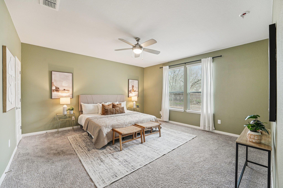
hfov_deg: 104.3
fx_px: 110
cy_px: 94
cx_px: 142
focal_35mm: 14
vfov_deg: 81.2
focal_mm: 14
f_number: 8
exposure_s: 1/30
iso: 800
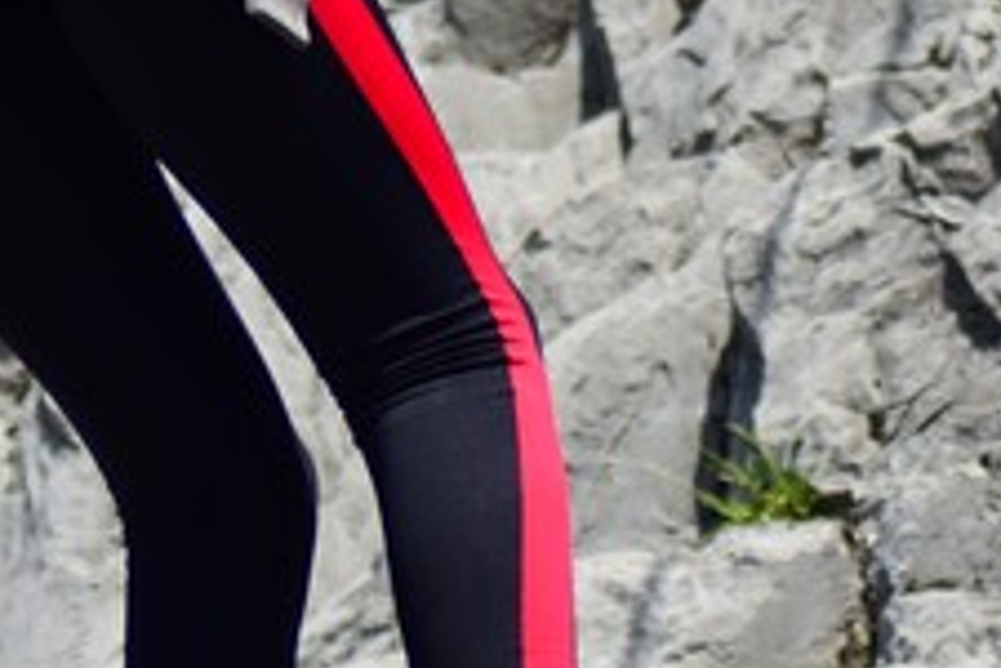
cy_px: -274
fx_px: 13262
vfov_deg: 2.9
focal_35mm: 477
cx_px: 62
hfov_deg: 4.3
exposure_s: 1/1250
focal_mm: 70
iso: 160
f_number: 4
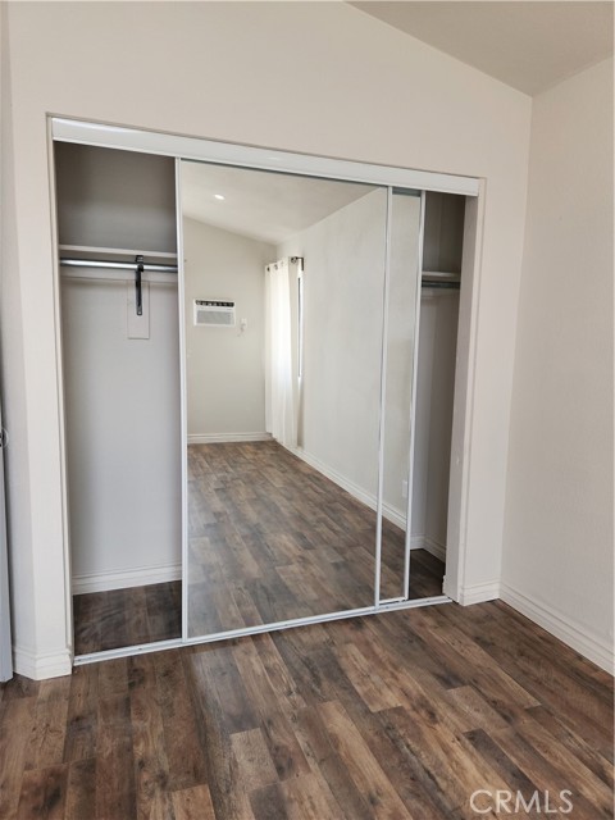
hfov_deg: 58.9
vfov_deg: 73.9
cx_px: 308
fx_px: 545
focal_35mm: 23
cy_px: 410
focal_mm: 5.4
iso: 32
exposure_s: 1/120
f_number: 1.8
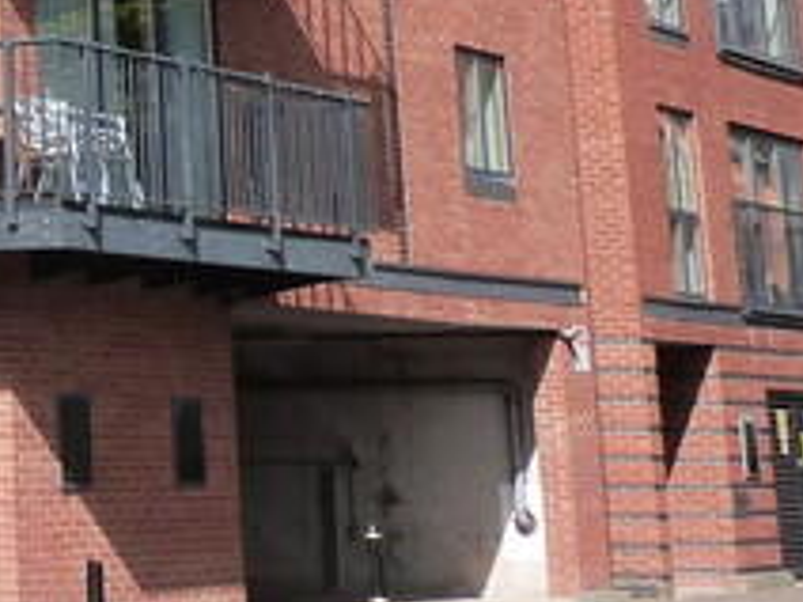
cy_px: -504
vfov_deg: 11.3
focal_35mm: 121
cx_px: -436
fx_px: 2807
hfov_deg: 15.0
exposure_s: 1/320
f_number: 5.6
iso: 160
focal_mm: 4.5
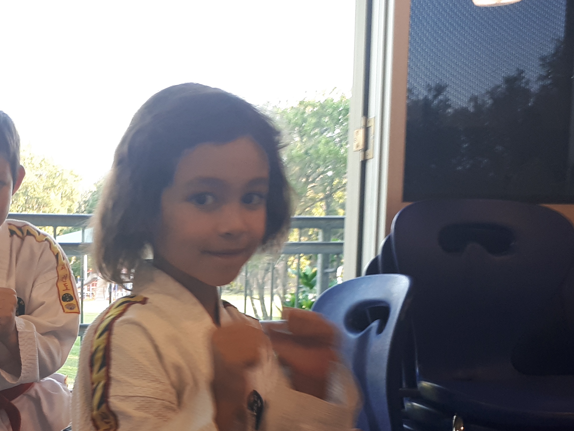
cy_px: 400
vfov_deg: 22.6
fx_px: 1045
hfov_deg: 29.6
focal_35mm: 63
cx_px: 75
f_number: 1.9
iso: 64
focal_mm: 3.6
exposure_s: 1/50
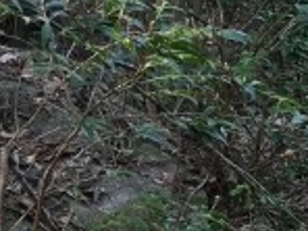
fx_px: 1860
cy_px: 285
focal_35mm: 209
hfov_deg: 8.0
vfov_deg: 7.0
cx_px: 950
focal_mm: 4.15
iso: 32
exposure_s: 1/40
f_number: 2.2
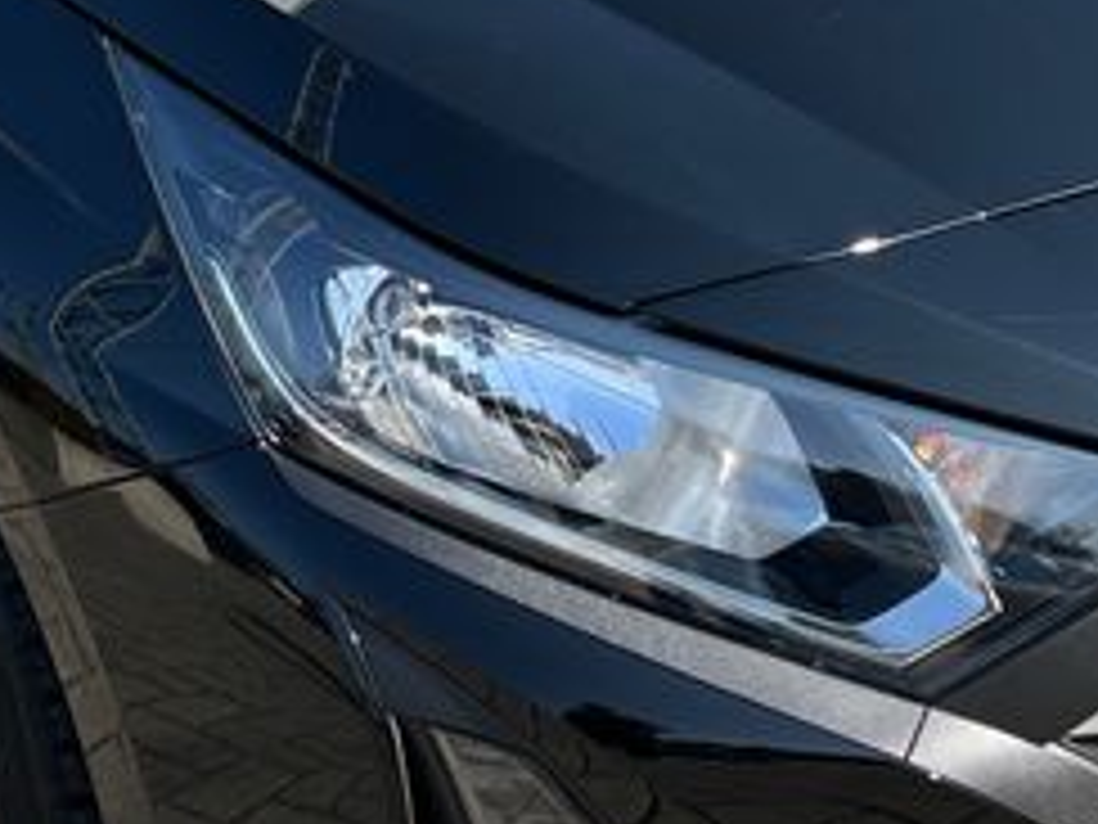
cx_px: 266
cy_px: 18
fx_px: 3457
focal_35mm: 109
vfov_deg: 13.4
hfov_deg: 17.9
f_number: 1.6
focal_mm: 5.1
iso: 50
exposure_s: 1/1647
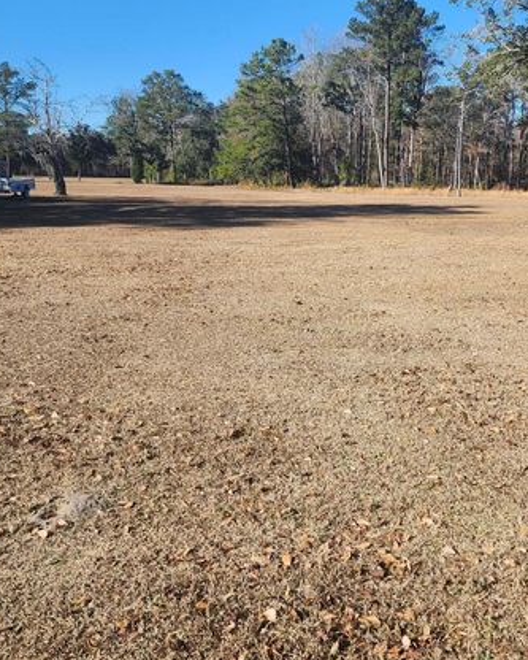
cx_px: 350
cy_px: 263
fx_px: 703
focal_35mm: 36
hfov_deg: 40.7
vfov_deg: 49.9
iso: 12
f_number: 1.8
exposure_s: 1/720
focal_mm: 6.4
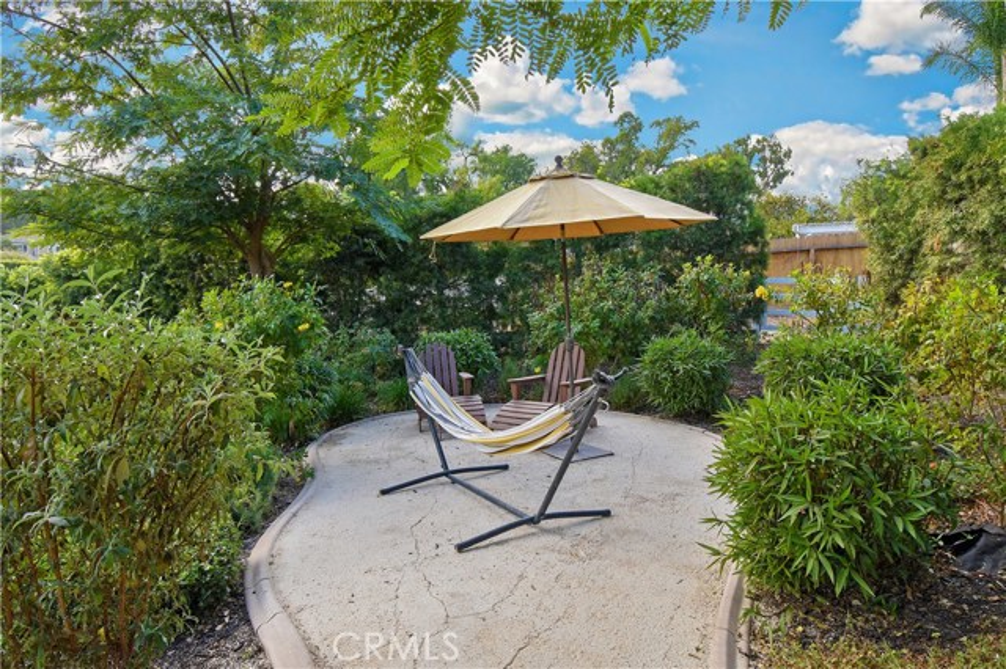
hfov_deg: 85.5
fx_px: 545
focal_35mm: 20
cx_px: 503
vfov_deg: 63.2
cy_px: 334
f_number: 11
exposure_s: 1/10
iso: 250
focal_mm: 13
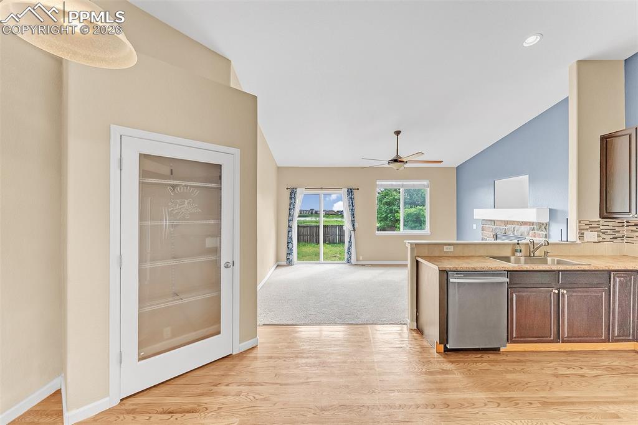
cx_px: 319
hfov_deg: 104.2
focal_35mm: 14
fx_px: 248
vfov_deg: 81.2
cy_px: 212
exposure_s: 1/320
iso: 400
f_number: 9
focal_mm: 14
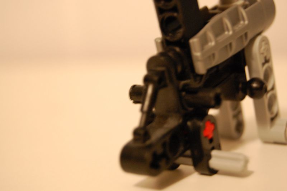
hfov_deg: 24.6
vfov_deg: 16.5
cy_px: 96
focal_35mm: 82
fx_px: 657
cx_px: 144
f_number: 5.6
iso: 1600
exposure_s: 1/2.5
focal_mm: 55
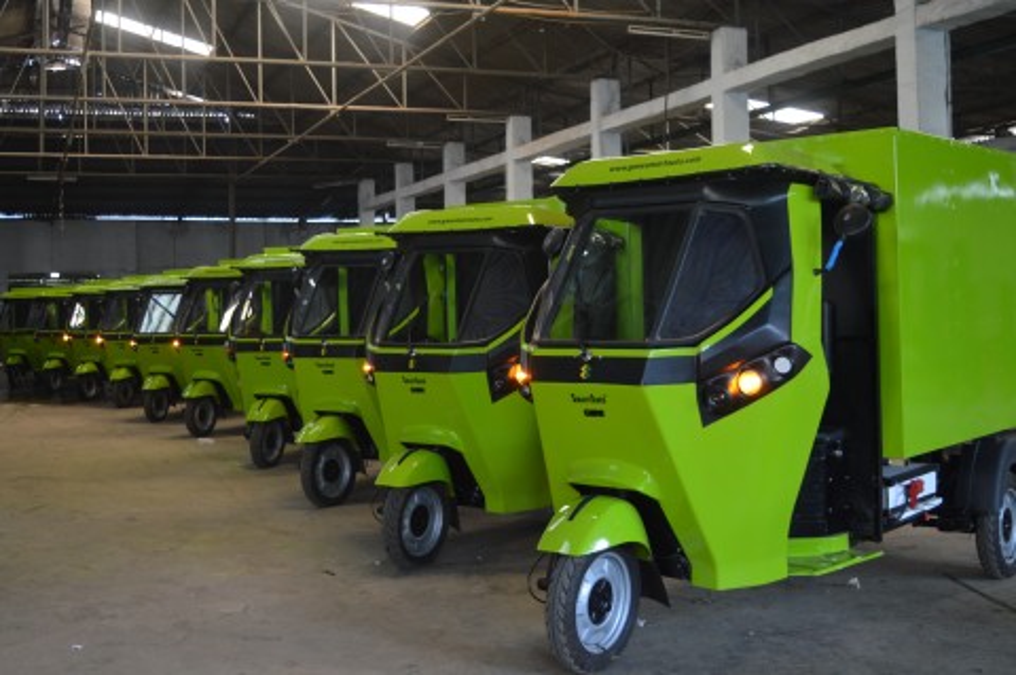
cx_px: 508
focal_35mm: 39
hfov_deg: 49.6
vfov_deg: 34.1
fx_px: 1100
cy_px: 338
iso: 400
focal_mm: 26
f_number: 4
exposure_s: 1/20
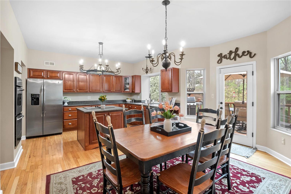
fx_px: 129
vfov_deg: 73.7
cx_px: 146
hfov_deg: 96.7
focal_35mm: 16
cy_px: 97
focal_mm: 8
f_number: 8
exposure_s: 1/1.67
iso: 400
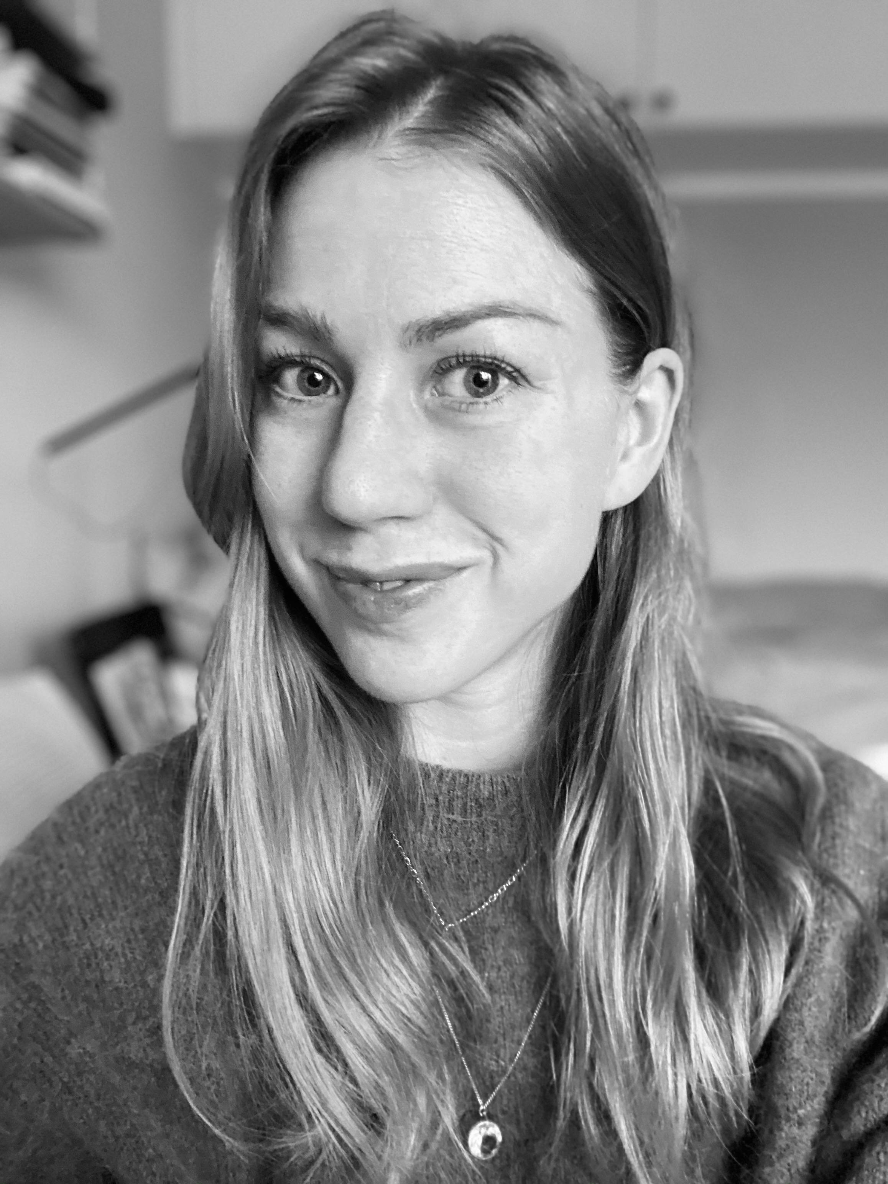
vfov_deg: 60.0
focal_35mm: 30
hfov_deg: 46.8
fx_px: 1026
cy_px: 592
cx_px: 444
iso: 400
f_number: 2.2
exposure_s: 1/49
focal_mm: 2.71
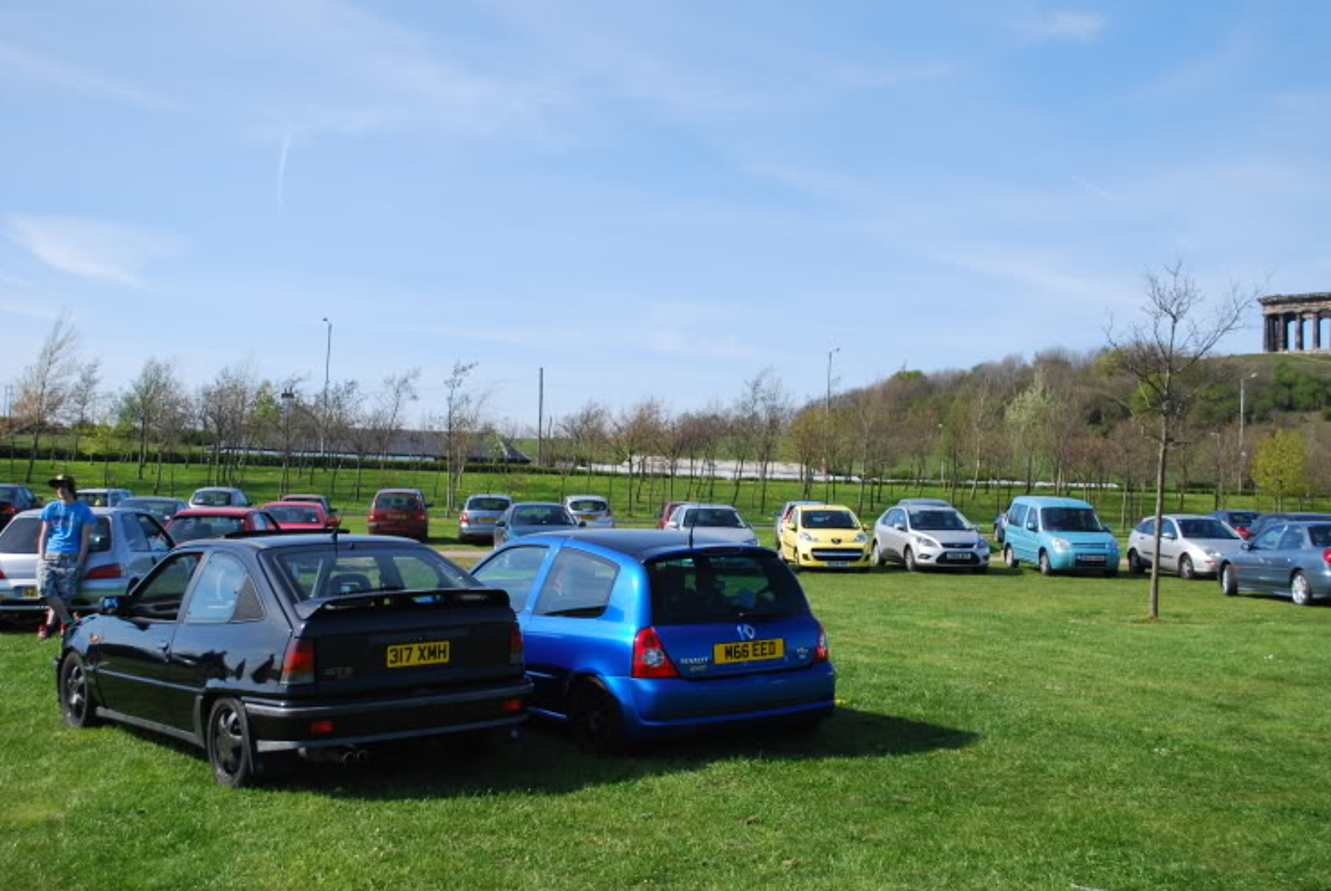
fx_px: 1444
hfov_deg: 49.5
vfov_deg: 34.3
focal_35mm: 39
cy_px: 443
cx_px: 695
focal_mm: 24
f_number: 4.5
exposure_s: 1/2000
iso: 400
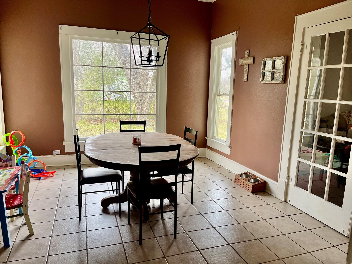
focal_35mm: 25
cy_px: 132
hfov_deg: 69.4
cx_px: 176
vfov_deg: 54.9
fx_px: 254
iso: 80
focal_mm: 5.1
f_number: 1.6
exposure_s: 1/60
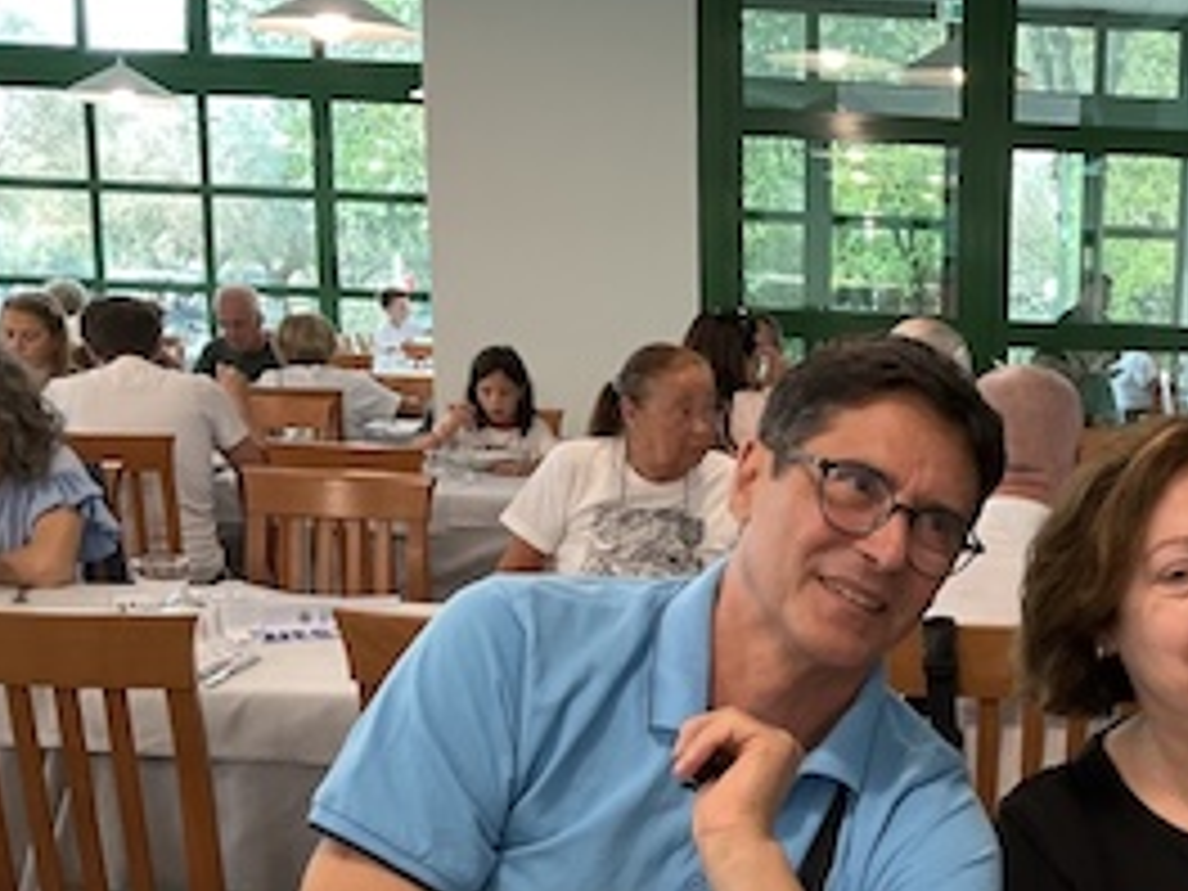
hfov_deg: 33.0
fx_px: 1888
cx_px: 1089
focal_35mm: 55
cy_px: 731
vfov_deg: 26.0
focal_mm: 3
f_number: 1.8
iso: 125
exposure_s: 1/50
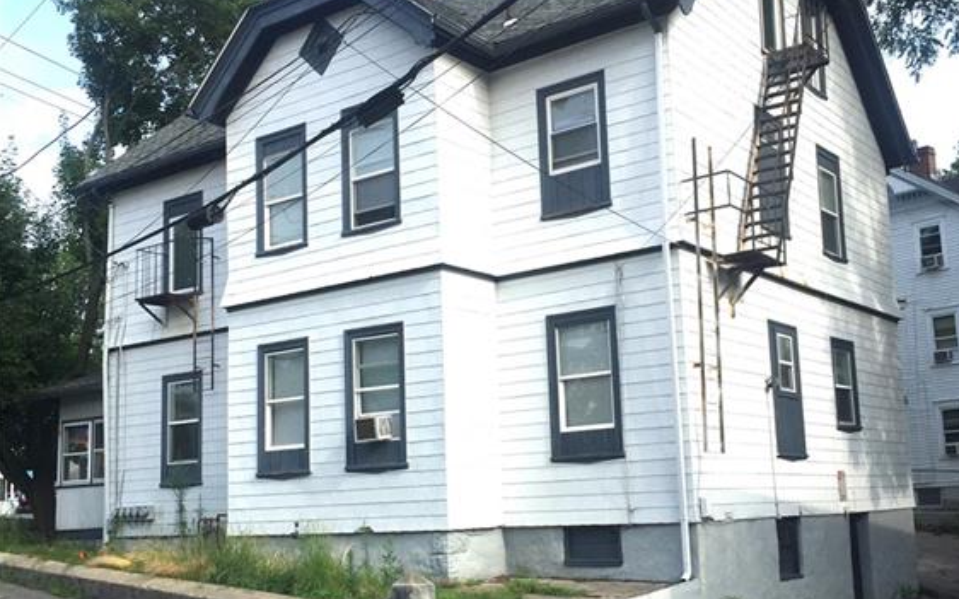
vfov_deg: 30.4
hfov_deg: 47.2
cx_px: 488
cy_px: 360
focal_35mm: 42
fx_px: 1097
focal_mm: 4.15
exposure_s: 1/1799
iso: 32
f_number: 2.2
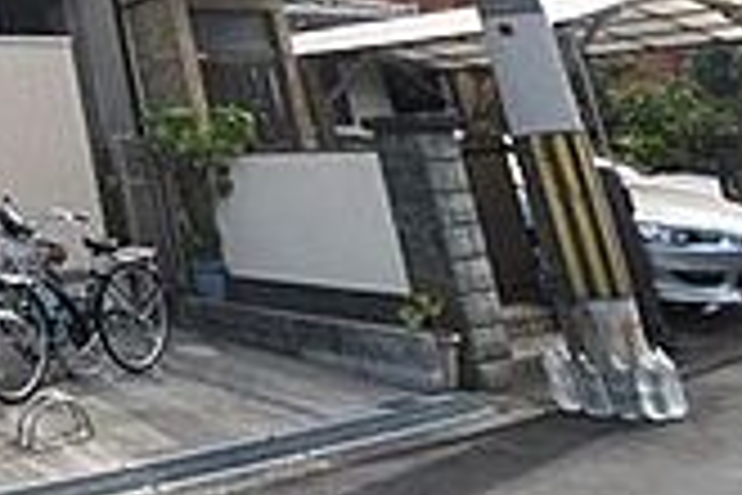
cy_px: -74
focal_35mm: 37
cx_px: -351
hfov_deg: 30.4
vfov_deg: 31.2
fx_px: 763
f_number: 10
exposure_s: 1/400
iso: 800
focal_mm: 8
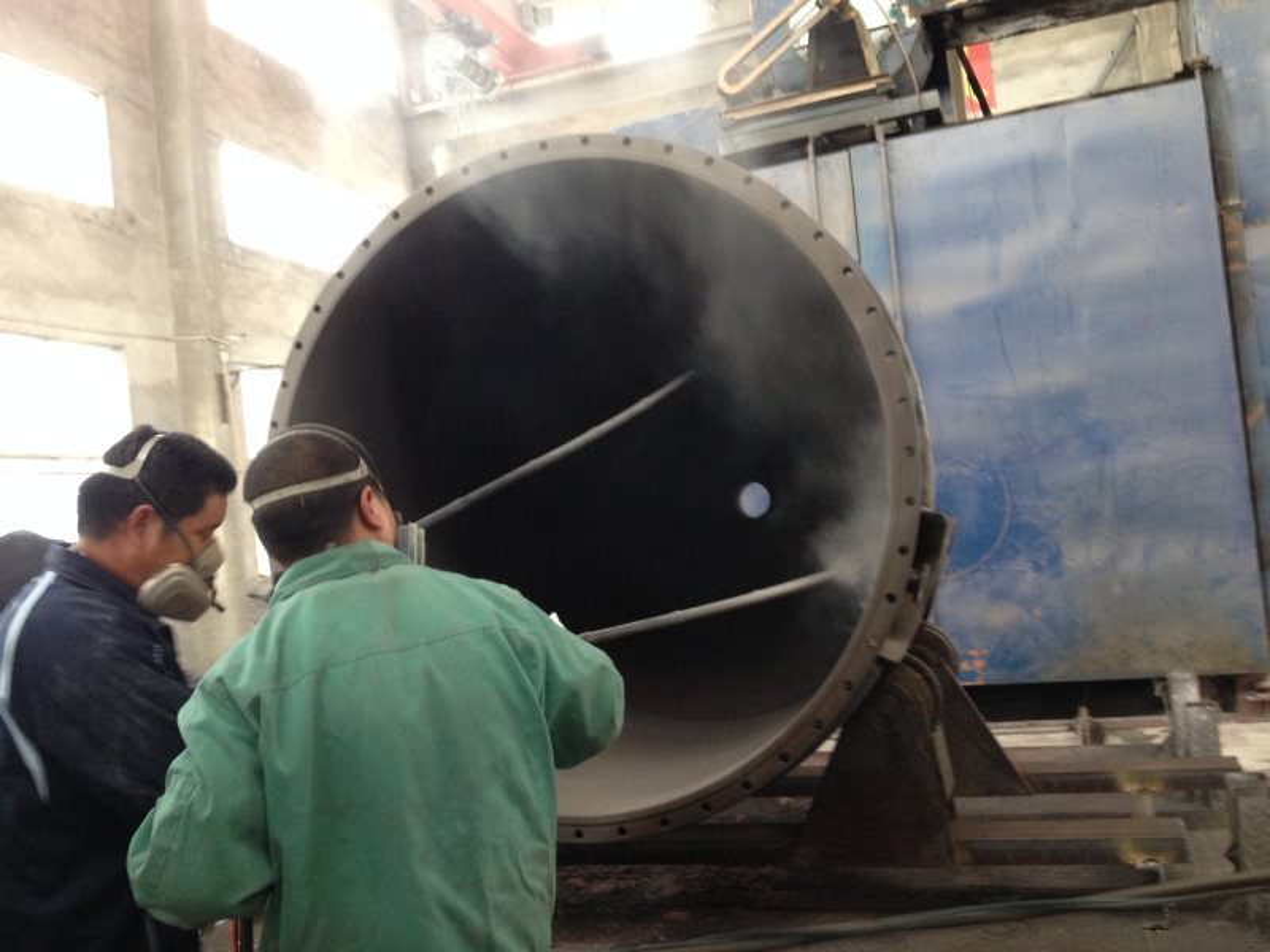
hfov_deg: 52.6
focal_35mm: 35
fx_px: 1284
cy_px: 476
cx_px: 635
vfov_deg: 40.7
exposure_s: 1/20
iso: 160
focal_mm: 4.28
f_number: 2.4
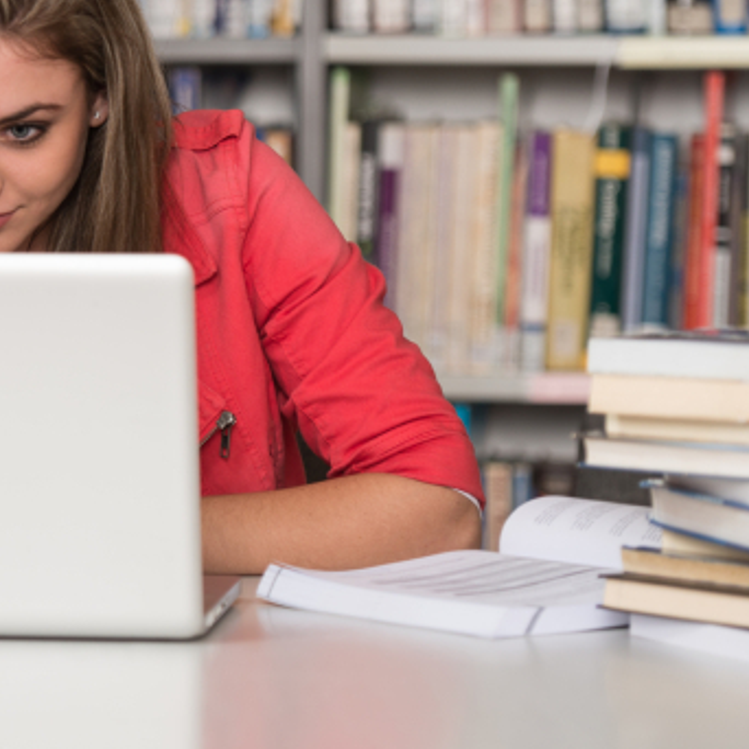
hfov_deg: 6.8
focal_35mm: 257
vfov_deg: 6.8
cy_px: 266
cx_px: -30
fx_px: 6291
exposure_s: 1/160
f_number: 2.8
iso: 200
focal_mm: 122
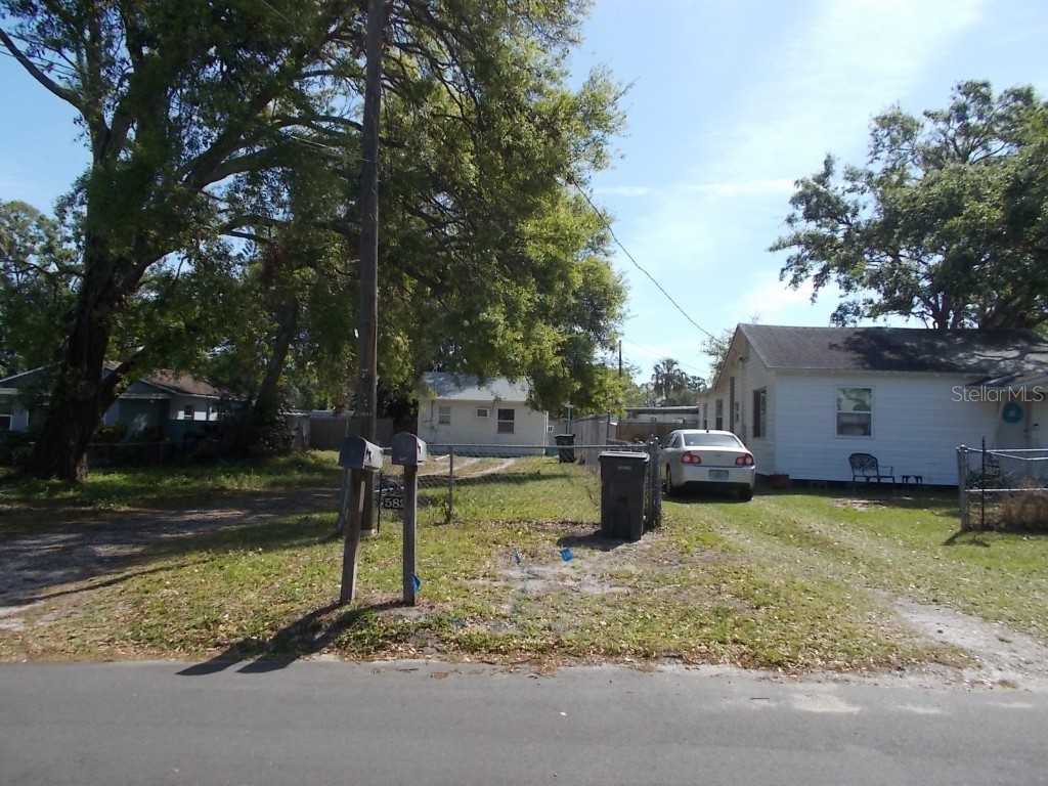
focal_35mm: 26
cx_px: 524
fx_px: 787
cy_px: 393
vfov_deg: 53.1
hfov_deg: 67.3
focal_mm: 4.6
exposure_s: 1/125
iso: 80
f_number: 8
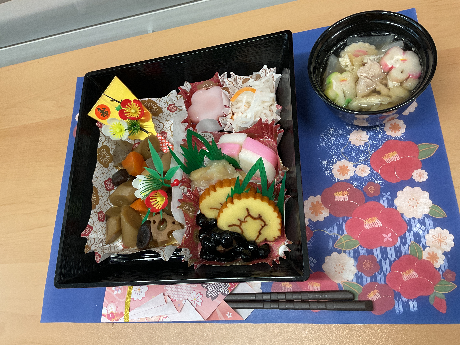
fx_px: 385
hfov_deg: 61.7
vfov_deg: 48.2
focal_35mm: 29
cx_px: 230
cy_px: 172
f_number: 1.8
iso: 64
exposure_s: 1/50
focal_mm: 3
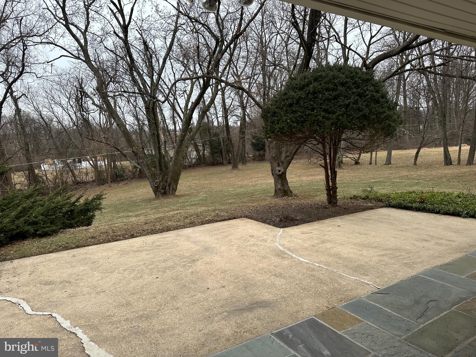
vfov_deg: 56.8
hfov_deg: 71.6
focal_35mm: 24
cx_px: 238
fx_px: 330
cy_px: 178
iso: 80
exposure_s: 1/894
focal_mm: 6.86
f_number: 1.78
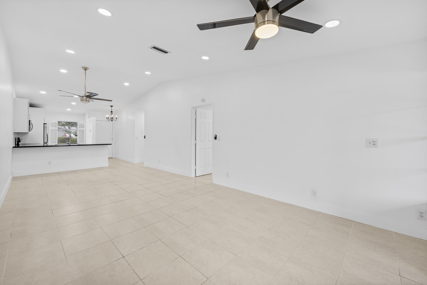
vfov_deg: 81.2
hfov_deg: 104.3
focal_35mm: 14
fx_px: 166
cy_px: 142
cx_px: 214
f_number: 8
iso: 200
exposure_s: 1/6
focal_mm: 14
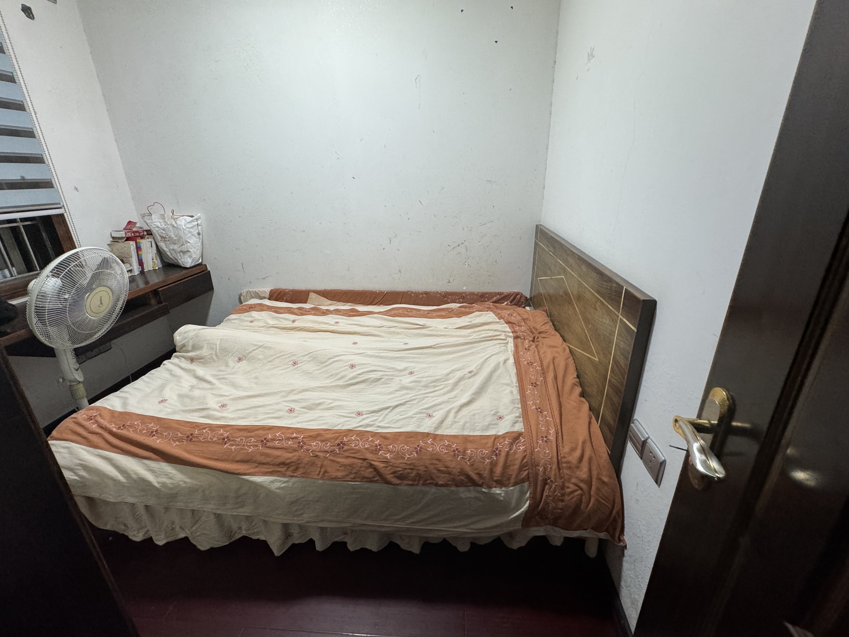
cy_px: 308
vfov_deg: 81.7
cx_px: 438
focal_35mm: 15
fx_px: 368
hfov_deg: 98.1
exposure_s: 1/50
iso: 250
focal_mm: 2.22
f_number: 2.2
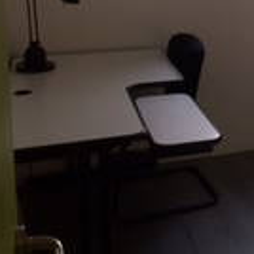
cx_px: 298
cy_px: 9
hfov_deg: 23.1
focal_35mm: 69
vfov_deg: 24.1
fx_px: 573
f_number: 2.2
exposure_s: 1/33
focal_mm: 4.15
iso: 125
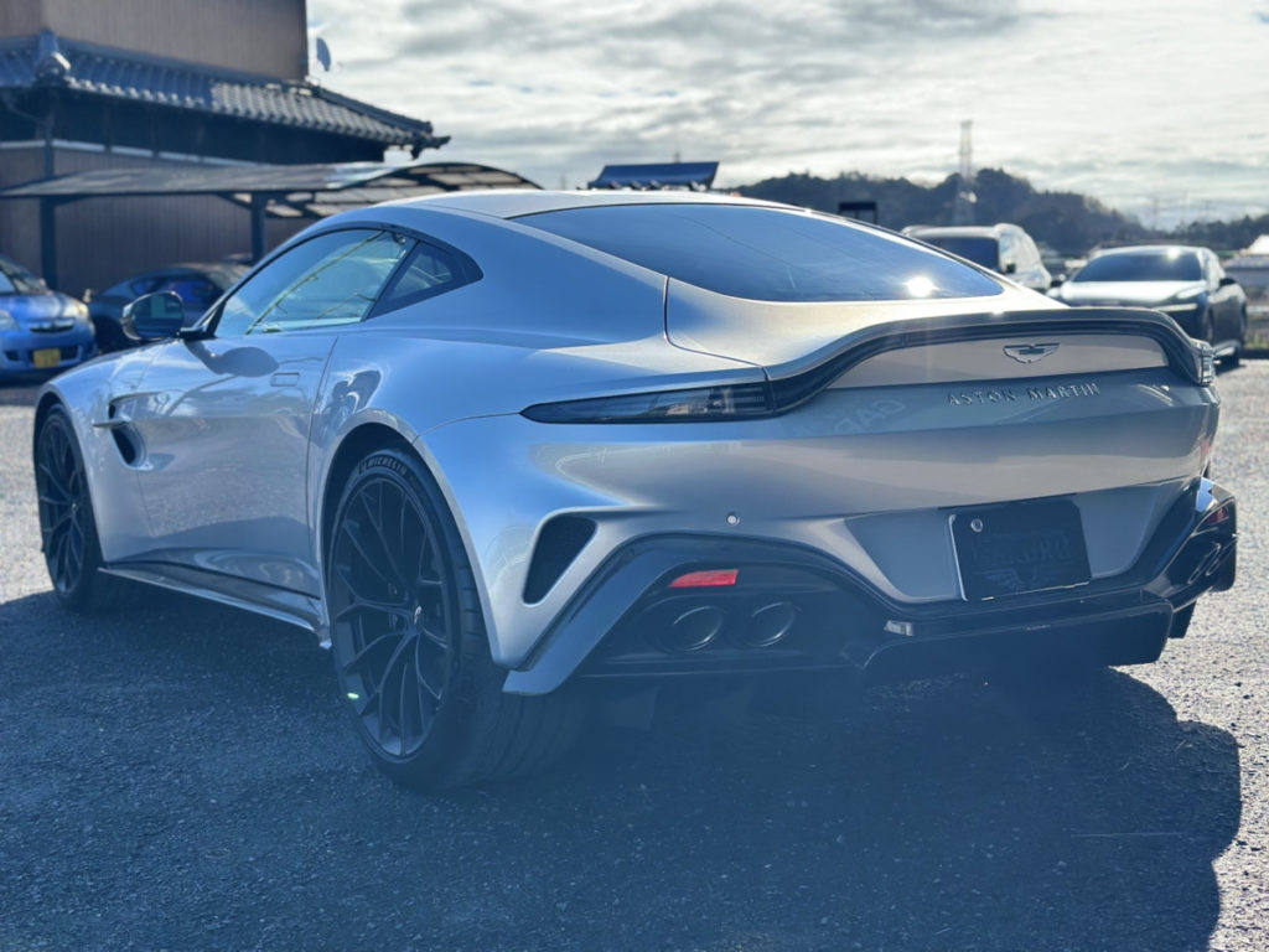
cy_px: 476
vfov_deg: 30.3
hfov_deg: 39.7
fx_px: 1760
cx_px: 634
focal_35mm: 48
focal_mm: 6.86
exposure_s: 1/4566
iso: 100
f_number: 1.78
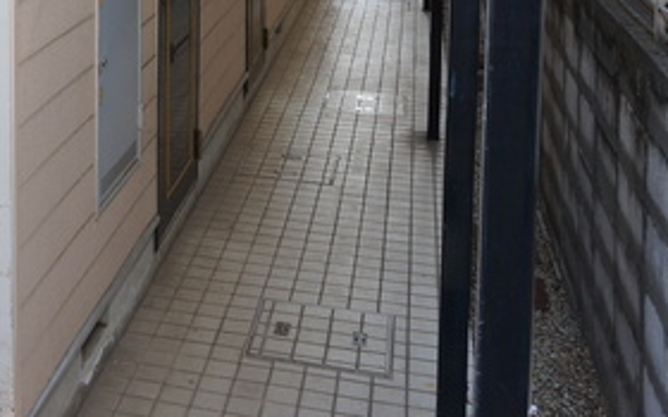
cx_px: 10
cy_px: -98
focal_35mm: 61
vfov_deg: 19.9
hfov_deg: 31.2
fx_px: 1111
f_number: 4
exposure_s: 1/60
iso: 200
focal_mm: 16
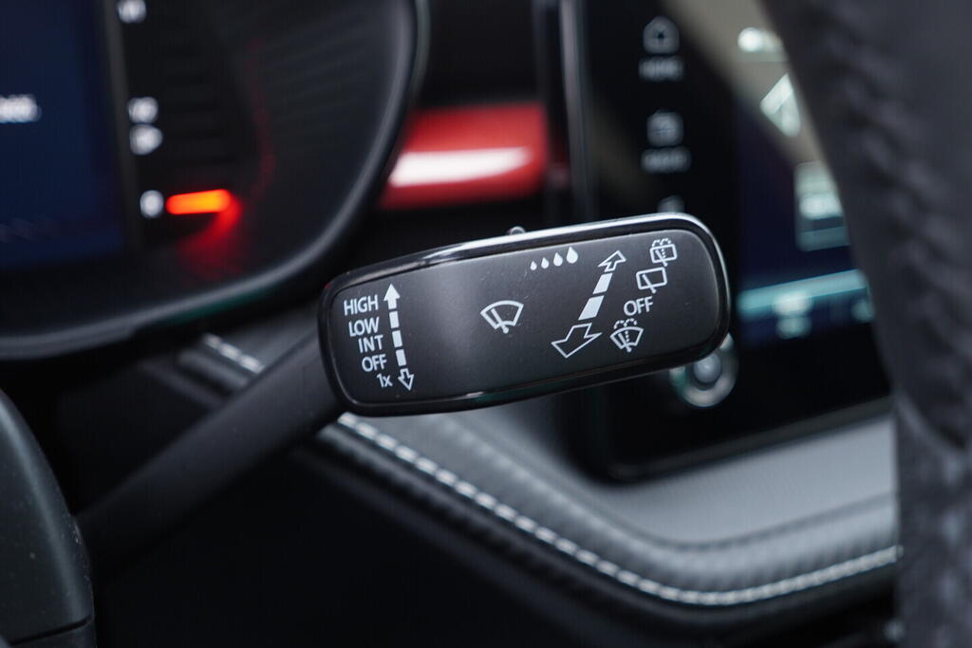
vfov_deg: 36.9
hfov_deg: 53.1
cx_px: 486
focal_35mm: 36
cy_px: 324
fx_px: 972
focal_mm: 24
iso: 320
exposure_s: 1/40
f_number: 2.8
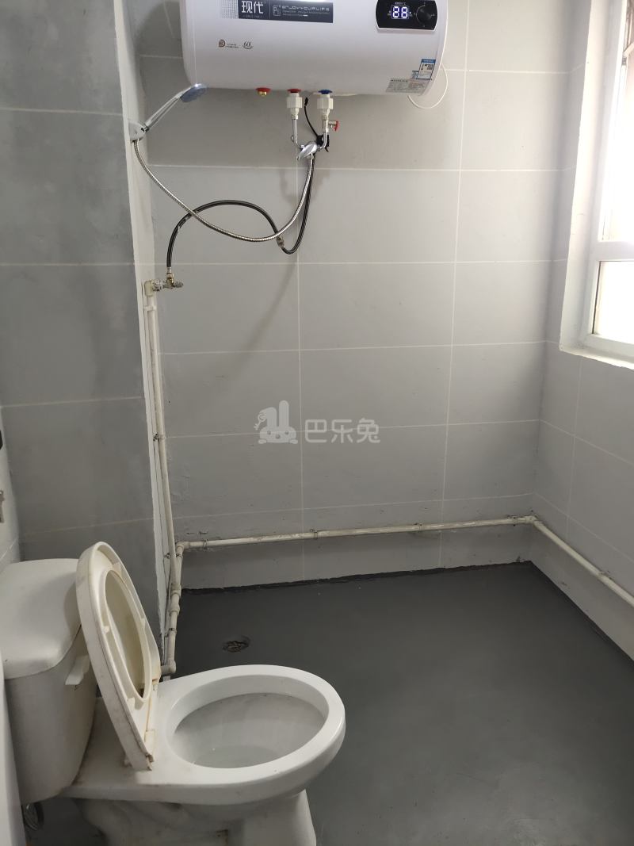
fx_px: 733
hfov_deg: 46.8
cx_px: 317
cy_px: 423
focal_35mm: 30
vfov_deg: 60.0
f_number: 1.79
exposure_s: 1/50
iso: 174
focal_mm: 4.35
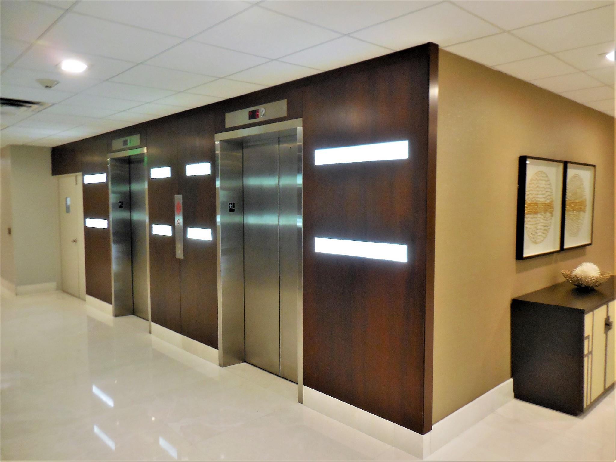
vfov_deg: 54.9
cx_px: 308
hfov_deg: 69.4
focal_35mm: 25
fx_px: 445
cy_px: 231
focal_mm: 4.5
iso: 280
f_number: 3.7
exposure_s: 1/25
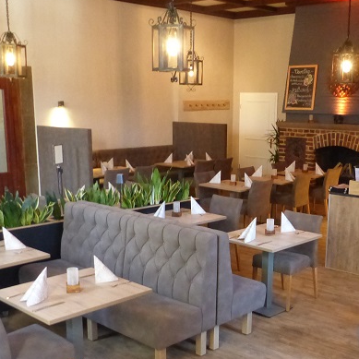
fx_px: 540
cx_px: 212
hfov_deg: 36.7
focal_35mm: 46
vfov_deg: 36.3
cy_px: 246
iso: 800
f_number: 2.8
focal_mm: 4.9
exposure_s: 1/25
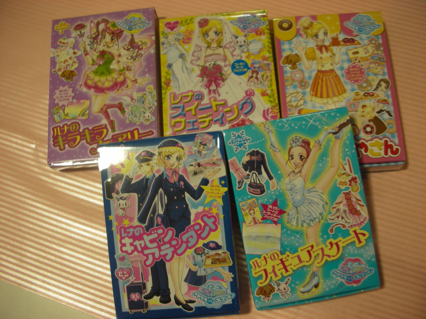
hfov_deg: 52.6
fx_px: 431
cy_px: 160
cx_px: 213
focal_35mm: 35
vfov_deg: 40.7
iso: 50
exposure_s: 1/38
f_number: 3
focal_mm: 5.8
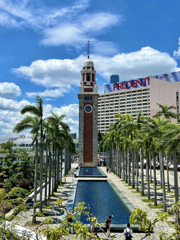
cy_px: 120
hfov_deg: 53.1
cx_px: 90
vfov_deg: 67.3
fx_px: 180
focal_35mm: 26
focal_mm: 5.7
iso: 50
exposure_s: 1/6579
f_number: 1.5
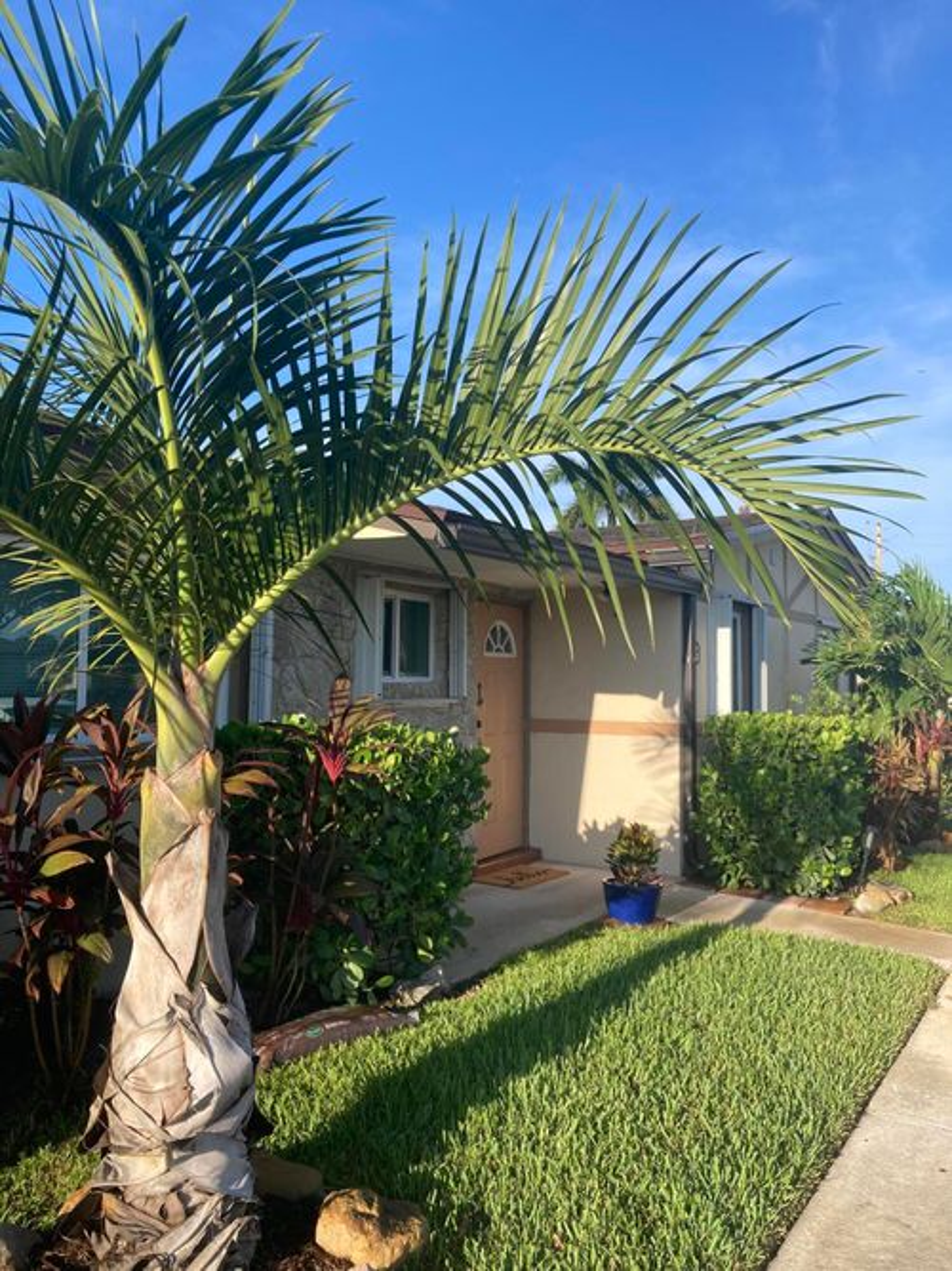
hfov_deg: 49.7
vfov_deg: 63.5
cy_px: 636
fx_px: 1027
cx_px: 476
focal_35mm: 28
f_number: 1.8
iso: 20
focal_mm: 3.99
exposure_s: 1/1000
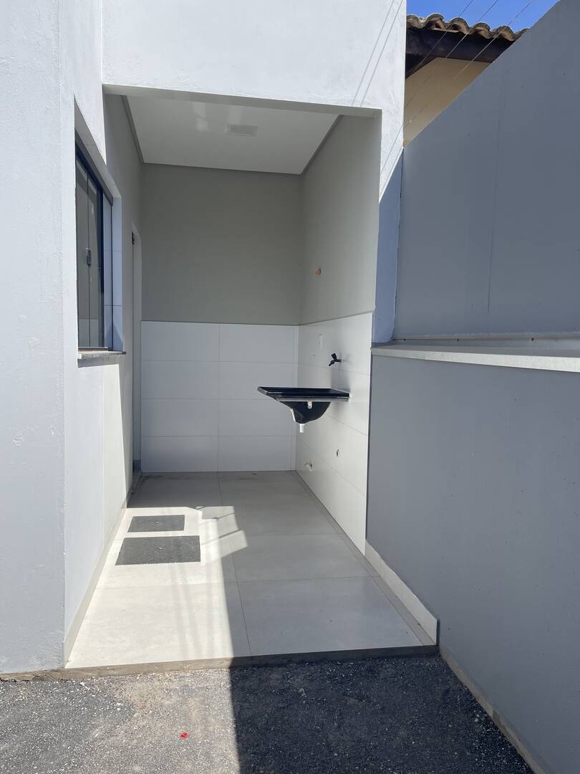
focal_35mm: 26
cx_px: 290
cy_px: 387
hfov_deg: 53.1
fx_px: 581
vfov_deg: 67.3
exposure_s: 1/2681
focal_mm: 4.2
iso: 32
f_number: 1.6
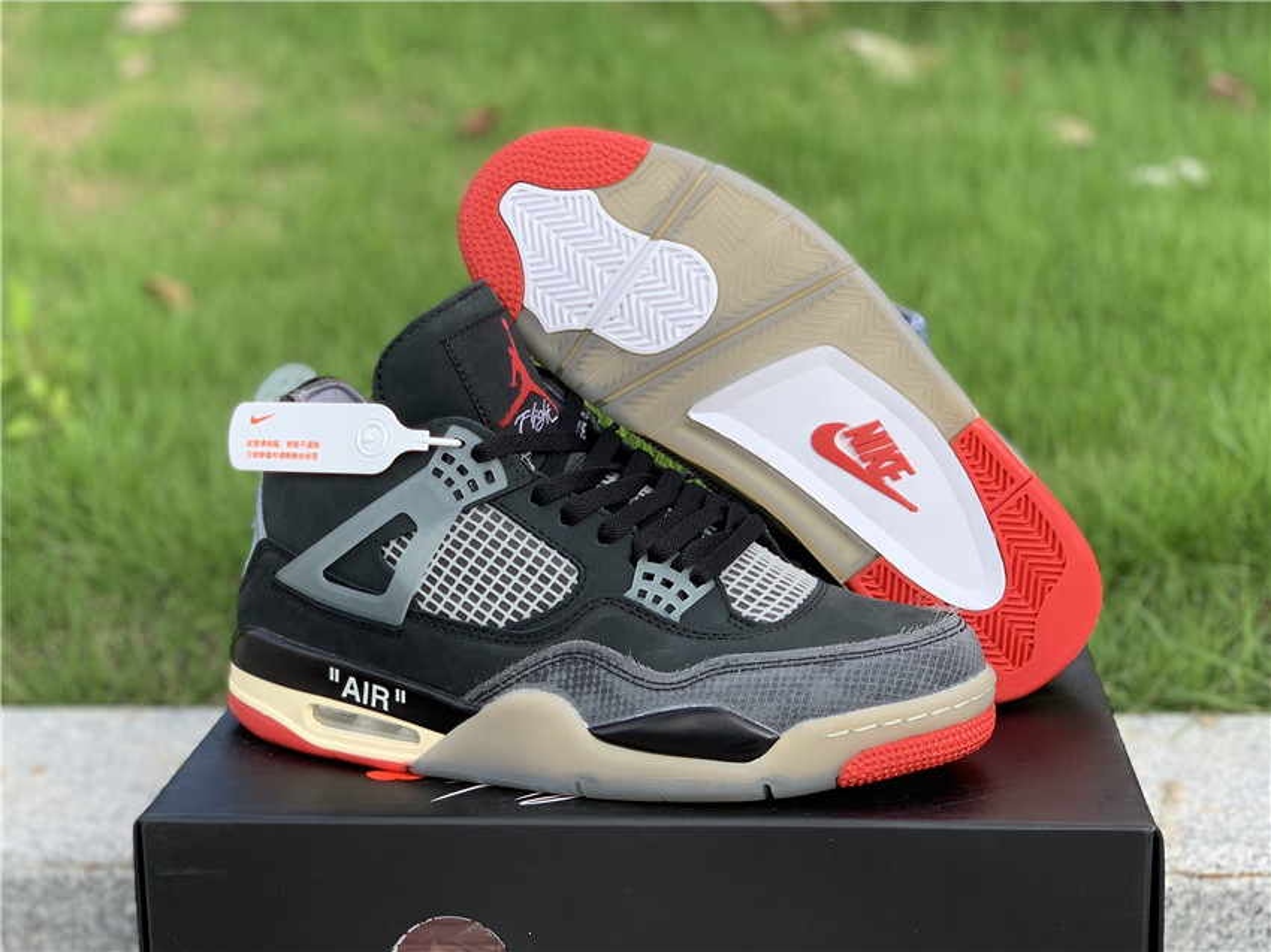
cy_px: 476
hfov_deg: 36.8
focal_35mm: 52
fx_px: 1909
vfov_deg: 28.0
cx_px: 636
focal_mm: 6
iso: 16
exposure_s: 1/158
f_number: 2.4
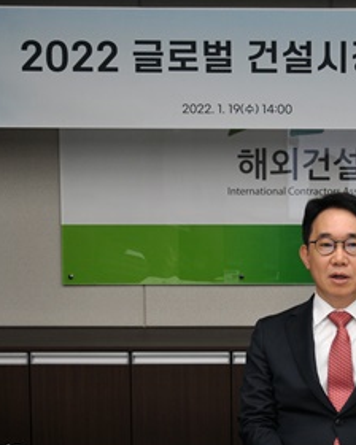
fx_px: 1185
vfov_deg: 21.2
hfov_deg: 16.8
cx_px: 323
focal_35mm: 90
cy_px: 266
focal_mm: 28
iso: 400
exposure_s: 1/80
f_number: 4.5
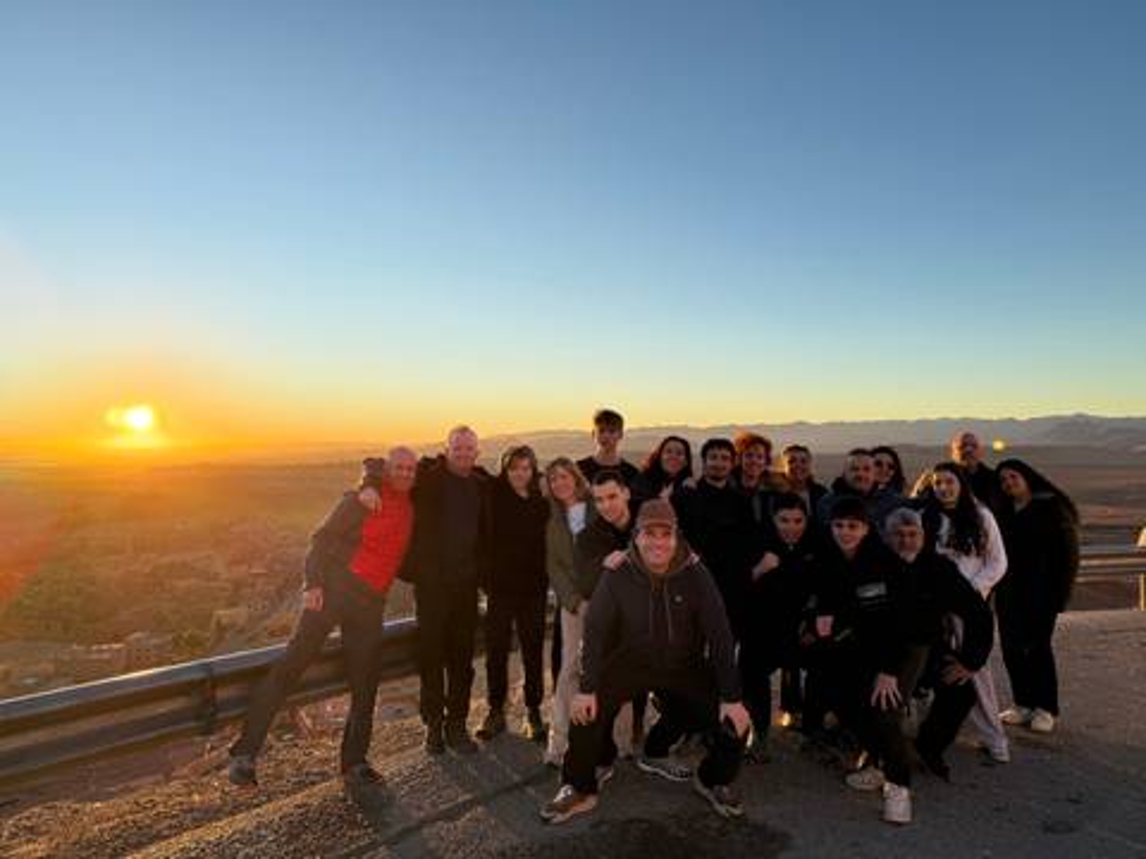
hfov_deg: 71.6
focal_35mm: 24
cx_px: 573
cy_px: 430
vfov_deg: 56.8
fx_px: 795
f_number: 1.78
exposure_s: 1/1464
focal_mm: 6.76
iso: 100
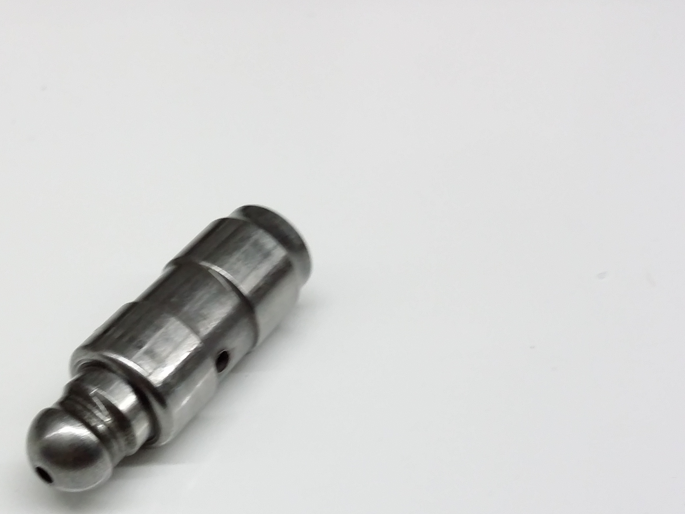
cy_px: 359
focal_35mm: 50
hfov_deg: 37.6
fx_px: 989
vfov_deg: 28.8
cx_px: 207
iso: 160
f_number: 2.4
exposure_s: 1/24
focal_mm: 3.4
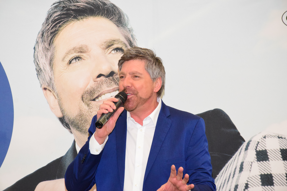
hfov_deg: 14.4
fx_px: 1136
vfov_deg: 9.6
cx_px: 144
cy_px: 96
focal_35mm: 142
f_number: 9
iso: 3200
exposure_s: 1/200
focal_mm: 95
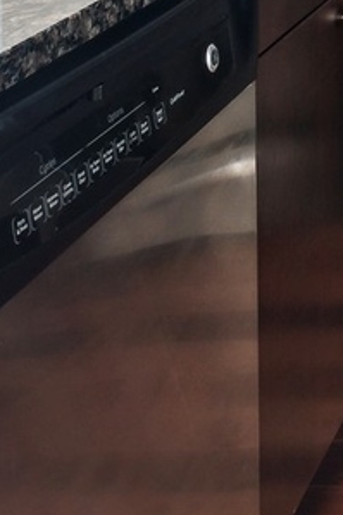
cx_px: 743
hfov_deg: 12.5
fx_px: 1316
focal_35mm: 92
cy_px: -360
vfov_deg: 18.3
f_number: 8
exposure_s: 1/5
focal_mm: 17
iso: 500
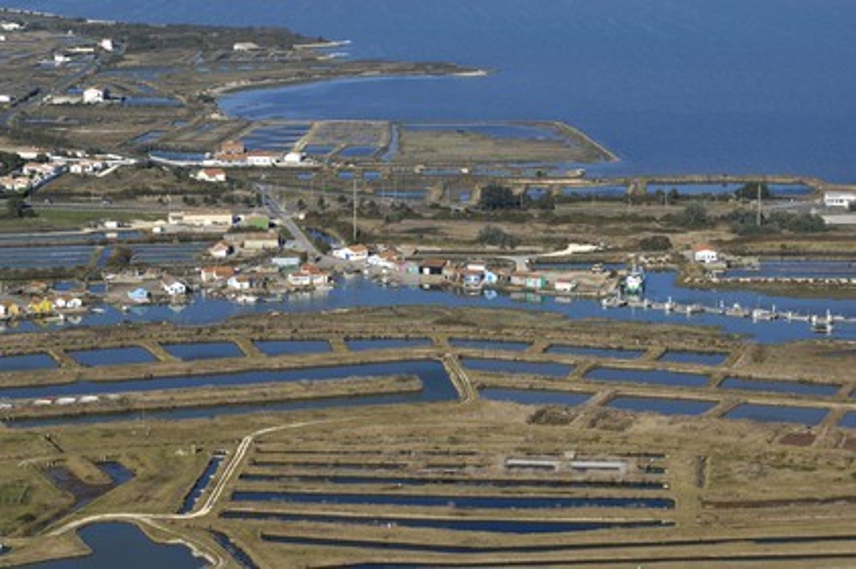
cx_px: 428
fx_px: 2495
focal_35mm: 105
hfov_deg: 19.5
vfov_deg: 13.0
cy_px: 284
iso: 100
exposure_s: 1/800
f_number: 5
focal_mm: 70
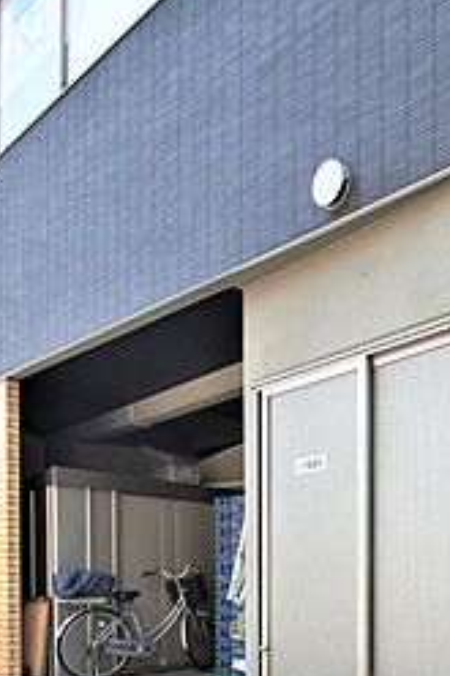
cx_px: 372
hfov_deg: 42.5
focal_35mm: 29
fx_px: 544
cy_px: 578
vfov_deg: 56.9
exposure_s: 1/100
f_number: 6.3
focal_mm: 10
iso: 100
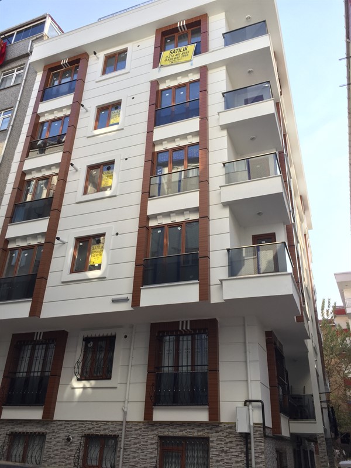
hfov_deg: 48.2
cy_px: 234
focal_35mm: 29
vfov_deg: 61.7
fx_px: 392
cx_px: 176
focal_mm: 4.15
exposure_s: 1/476
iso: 32
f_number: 2.2
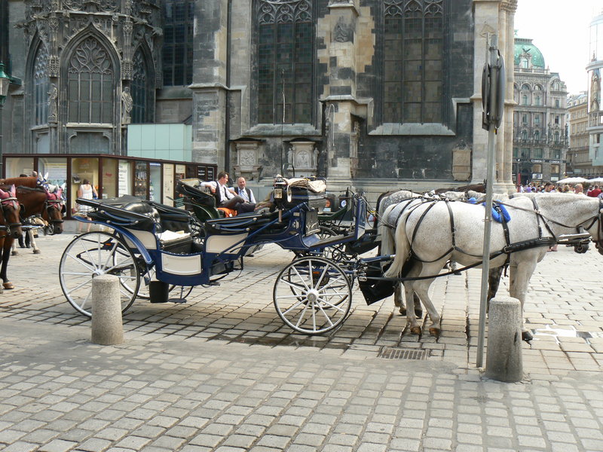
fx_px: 627
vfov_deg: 39.7
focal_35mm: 36
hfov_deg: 51.4
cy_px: 226
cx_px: 302
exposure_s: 1/50
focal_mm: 6
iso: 80
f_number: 4
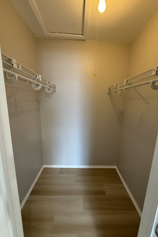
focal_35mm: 15
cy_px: 121
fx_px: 99
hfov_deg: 77.3
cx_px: 82
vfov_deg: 100.4
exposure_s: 1/60
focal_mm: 2.22
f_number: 2.2
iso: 320
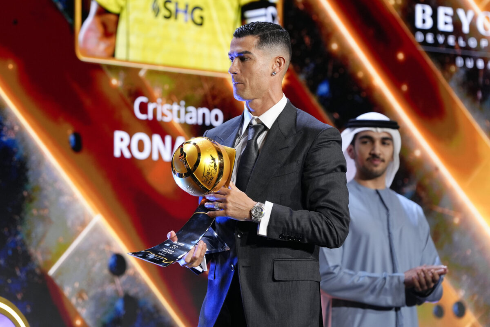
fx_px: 2082
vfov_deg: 9.0
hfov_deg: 13.4
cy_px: 164
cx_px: 245
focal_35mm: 153
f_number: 3.5
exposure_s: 1/400
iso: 2000
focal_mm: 153
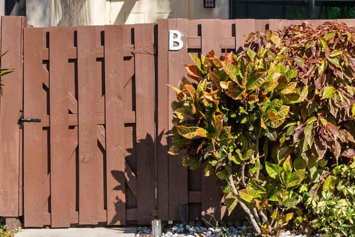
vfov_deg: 12.7
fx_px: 1065
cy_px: 70
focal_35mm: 108
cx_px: 238
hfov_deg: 18.9
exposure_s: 1/250
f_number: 9
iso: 100
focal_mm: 30
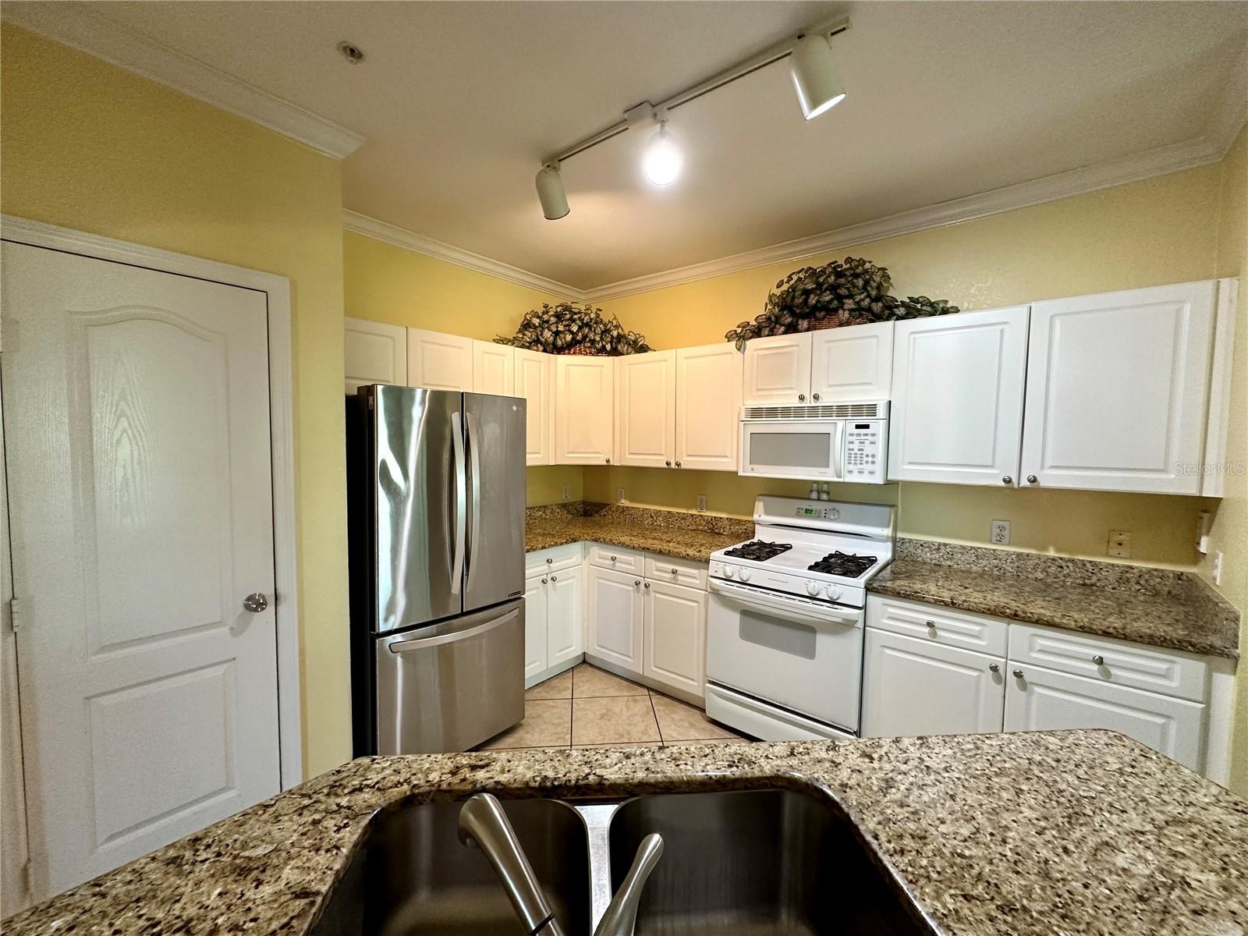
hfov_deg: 102.1
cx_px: 624
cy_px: 468
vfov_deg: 85.7
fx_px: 505
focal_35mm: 14
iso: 250
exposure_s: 1/60
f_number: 2.2
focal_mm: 2.22
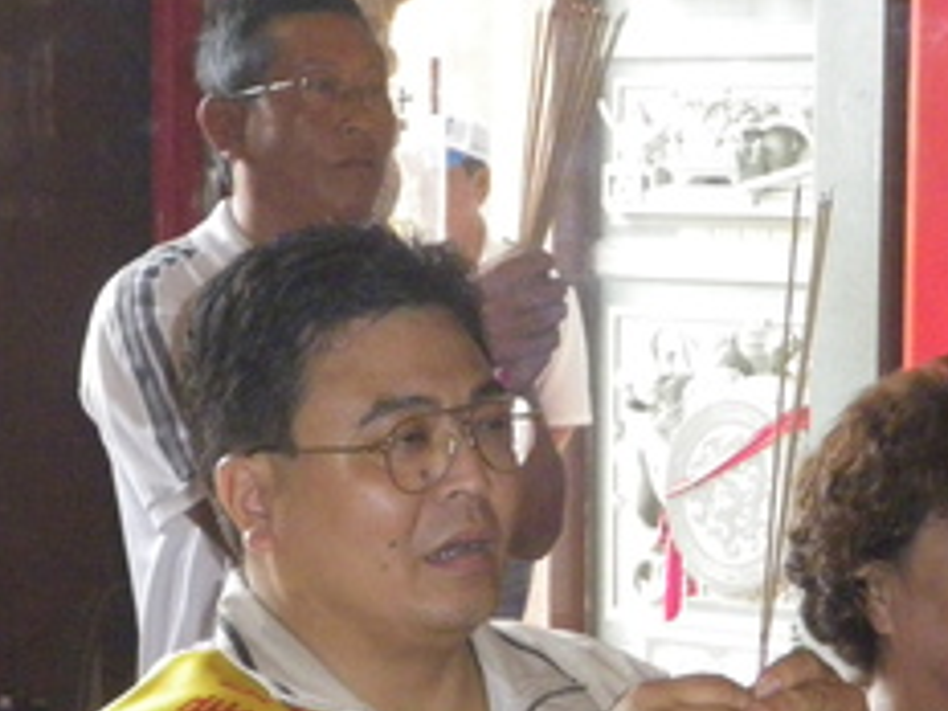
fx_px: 4683
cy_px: 703
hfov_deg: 11.6
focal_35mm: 171
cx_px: 503
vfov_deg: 8.6
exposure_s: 1/80
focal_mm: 11.7
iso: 800
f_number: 4.1
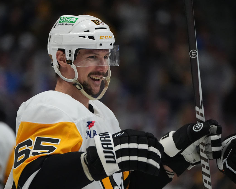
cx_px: 96
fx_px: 3598
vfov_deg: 3.0
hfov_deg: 3.8
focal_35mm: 515
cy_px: 94
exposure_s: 1/2000
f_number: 6.3
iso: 8000
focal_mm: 456
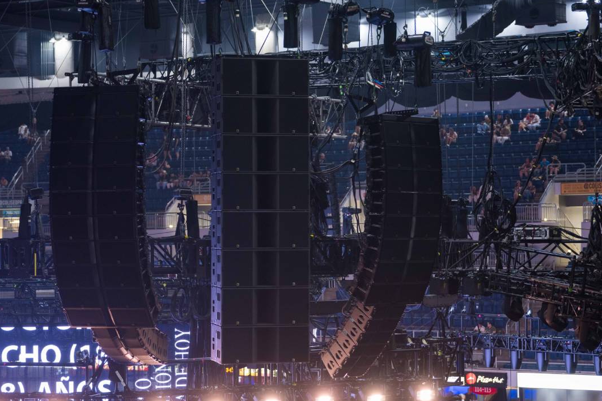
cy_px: 222
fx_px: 1739
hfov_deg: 19.6
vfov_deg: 13.2
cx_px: 271
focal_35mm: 104
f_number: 2.8
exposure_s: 1/40
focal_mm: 92
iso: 800
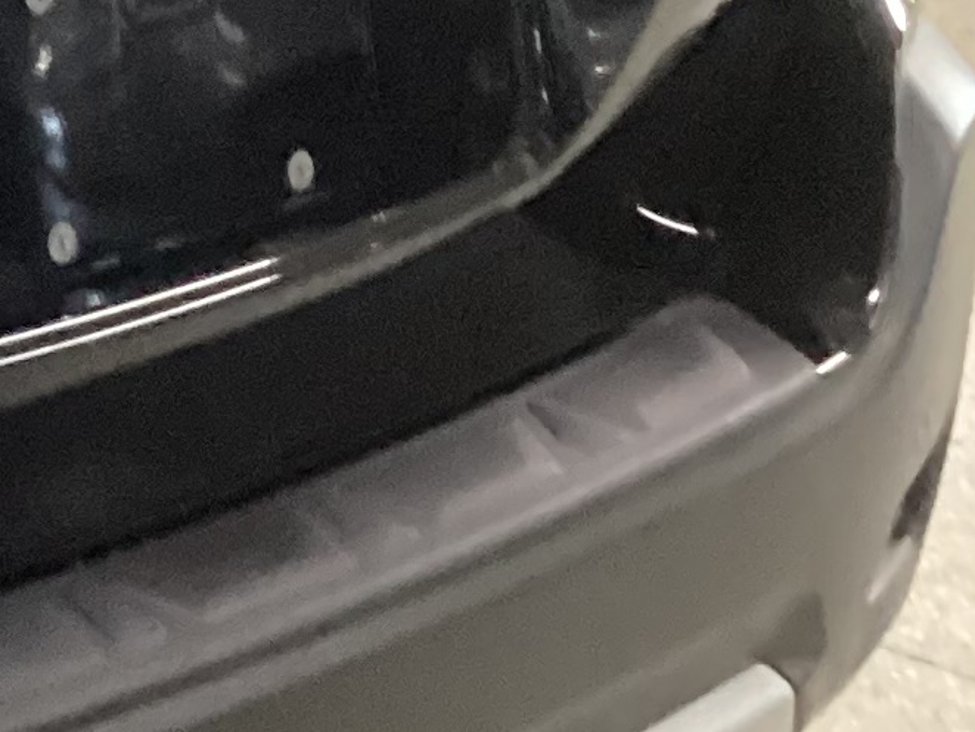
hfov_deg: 11.0
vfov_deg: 9.6
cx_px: -1297
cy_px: 3
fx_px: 4310
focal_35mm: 153
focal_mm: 3.3
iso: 400
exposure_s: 1/33
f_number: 2.4
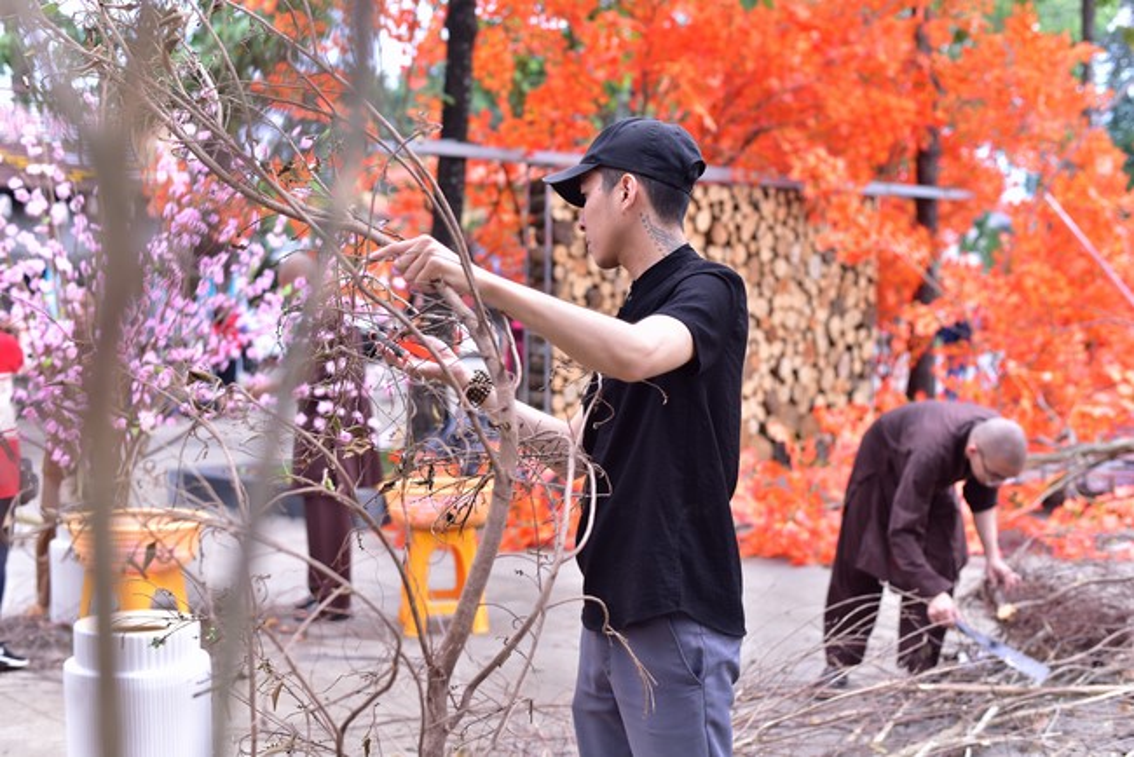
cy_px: 378
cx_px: 567
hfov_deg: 39.6
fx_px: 1576
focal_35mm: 50
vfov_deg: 27.0
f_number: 3.5
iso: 100
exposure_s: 1/200
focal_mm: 50
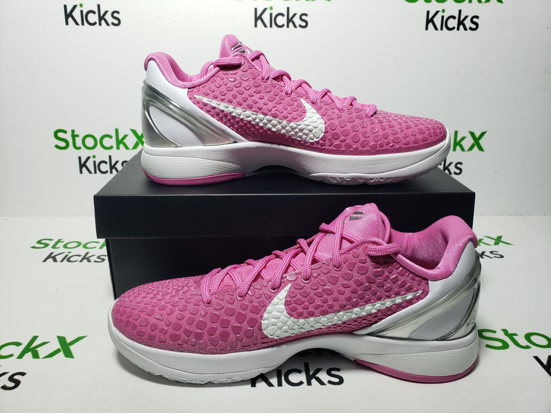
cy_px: 206
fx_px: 414
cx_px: 276
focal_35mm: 26
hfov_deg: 67.3
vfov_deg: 53.1
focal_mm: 4.3
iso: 50
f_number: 2.4
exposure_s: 1/157
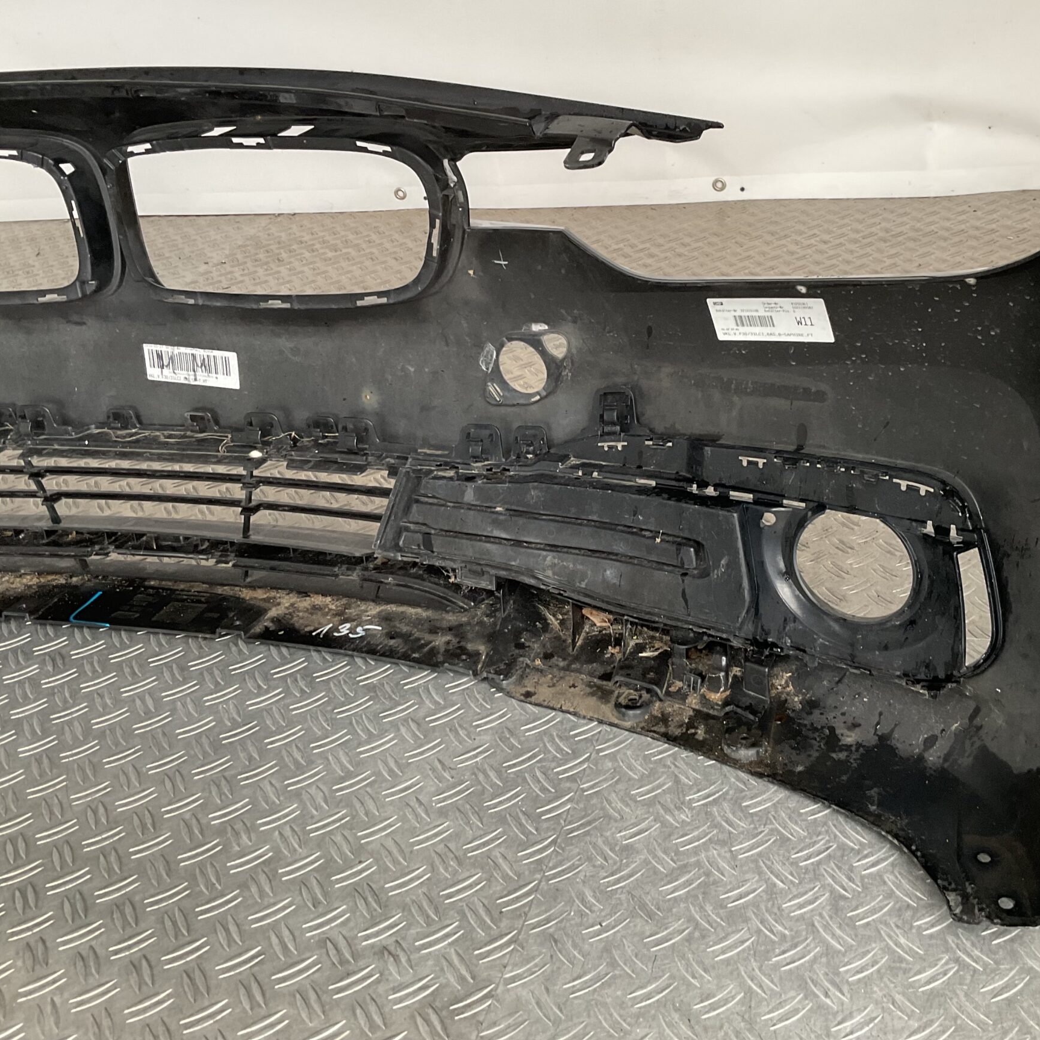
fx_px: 1292
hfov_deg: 43.7
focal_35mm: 38
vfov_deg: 43.8
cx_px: 606
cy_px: 462
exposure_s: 1/50
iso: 50
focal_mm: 3
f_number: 1.8
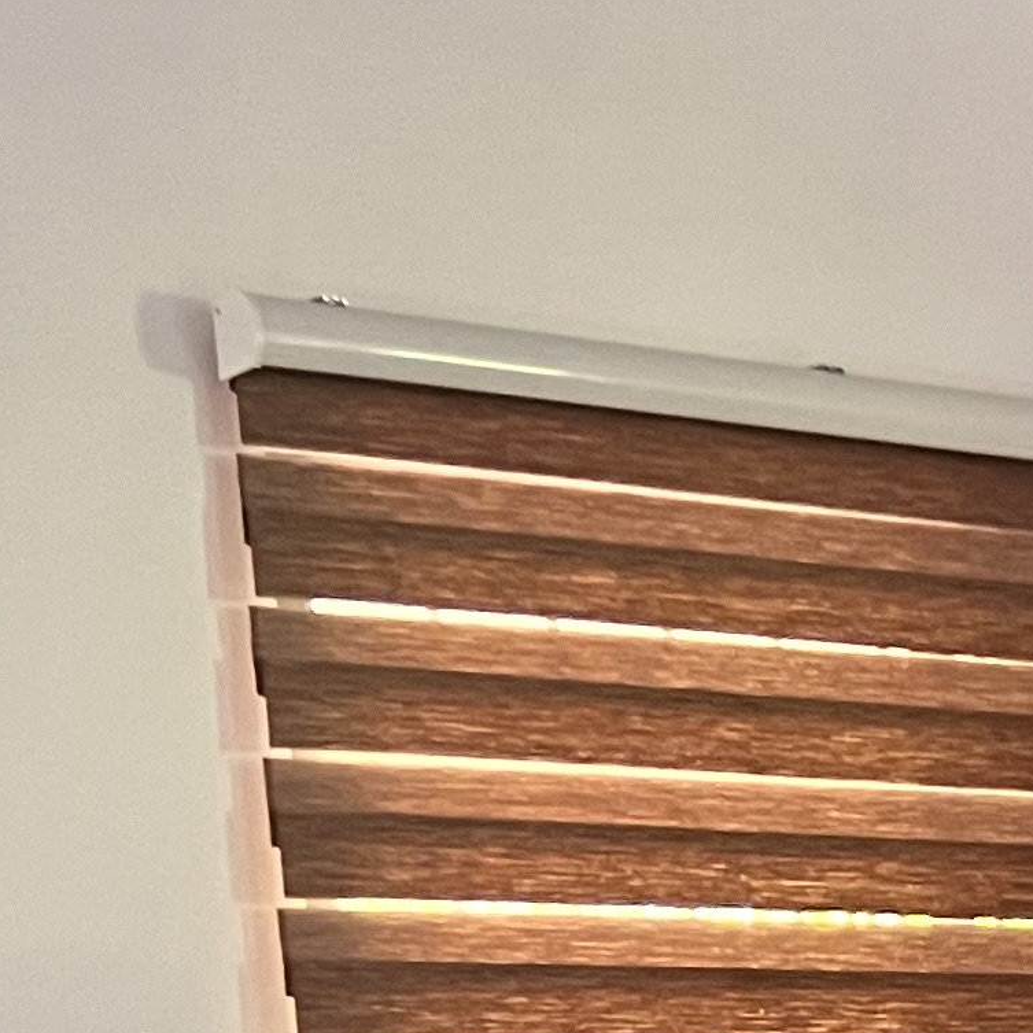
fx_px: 4153
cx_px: 1589
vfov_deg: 13.1
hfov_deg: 13.3
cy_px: 1737
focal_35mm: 123
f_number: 1.5
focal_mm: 5.7
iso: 500
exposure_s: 1/60
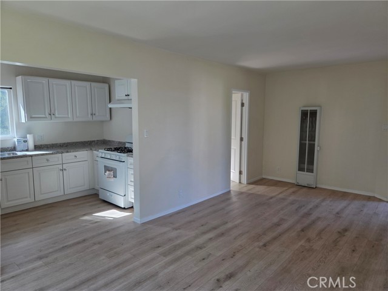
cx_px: 194
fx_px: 258
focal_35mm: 23
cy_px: 146
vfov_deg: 58.9
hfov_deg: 73.9
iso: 125
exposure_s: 1/180
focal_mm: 5.4
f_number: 1.8
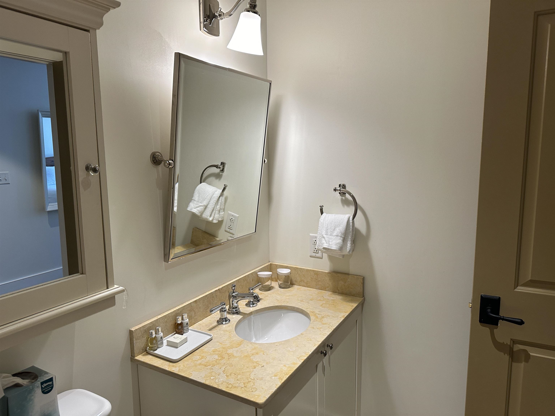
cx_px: 278
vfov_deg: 56.8
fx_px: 385
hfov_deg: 71.6
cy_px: 208
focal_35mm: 24
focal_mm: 6.86
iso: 160
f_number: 1.78
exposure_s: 1/120
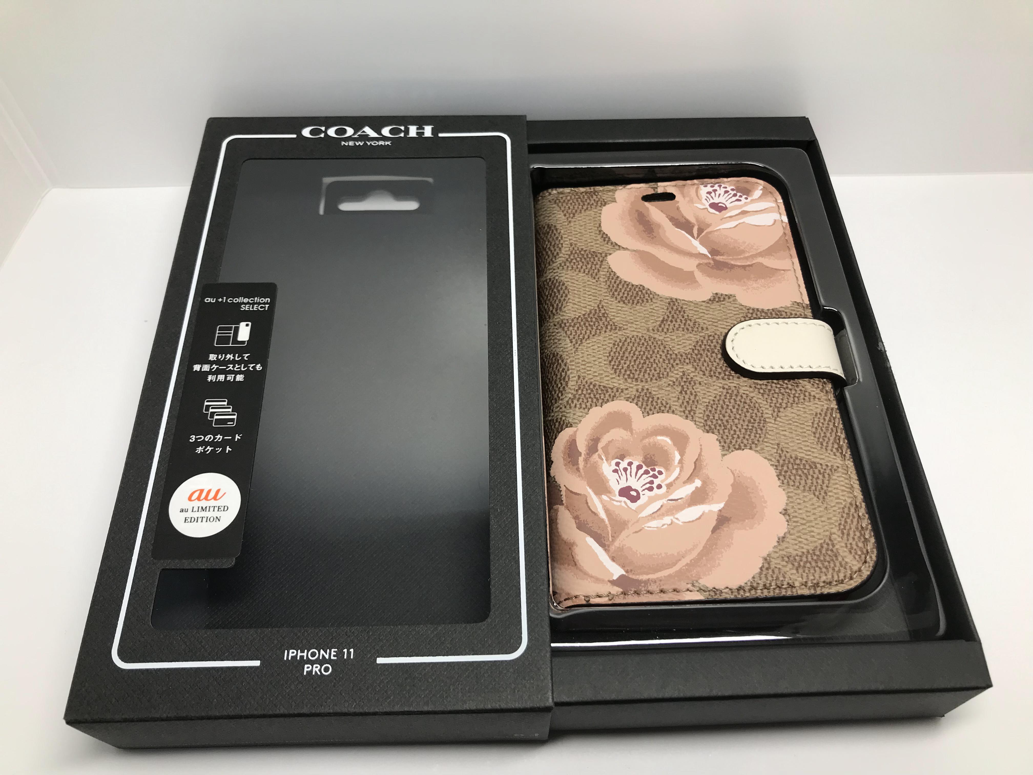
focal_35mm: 28
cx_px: 516
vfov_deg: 49.7
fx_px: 836
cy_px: 388
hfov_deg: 63.4
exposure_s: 1/230
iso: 20
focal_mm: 3.99
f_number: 1.8
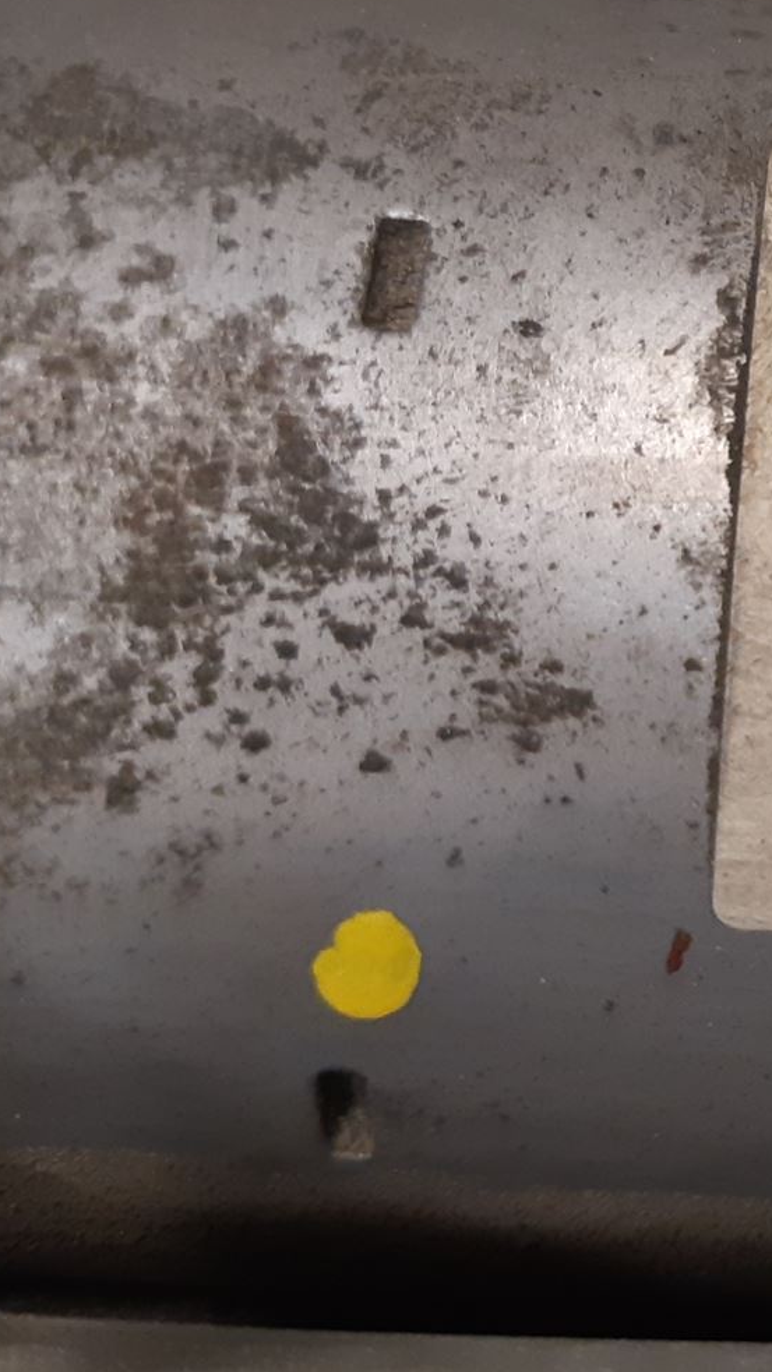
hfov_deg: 17.9
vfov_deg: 35.0
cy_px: 426
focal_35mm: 59
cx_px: 1213
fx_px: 2147
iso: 160
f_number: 1.7
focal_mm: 3.93
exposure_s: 1/50
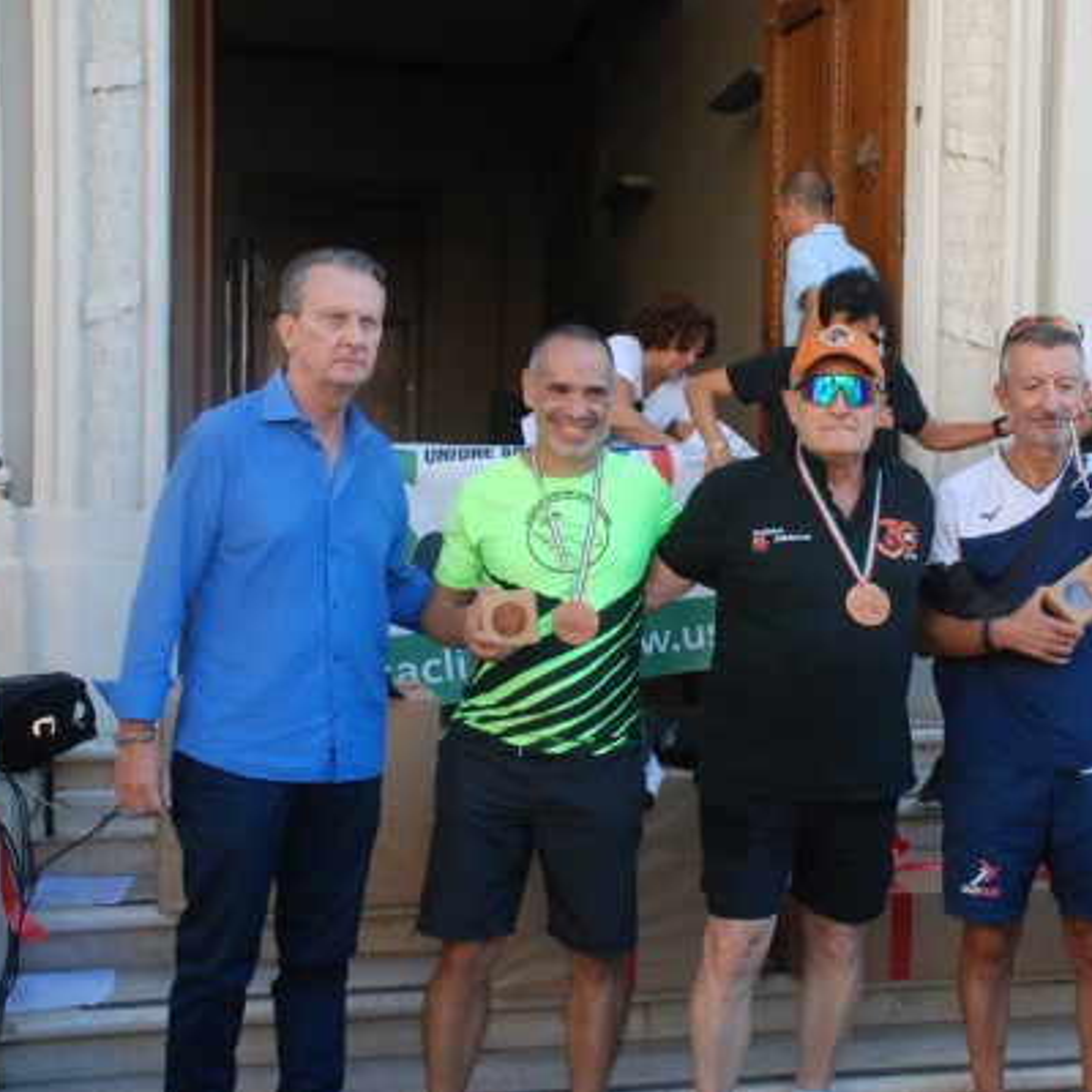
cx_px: 693
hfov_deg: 36.5
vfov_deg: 36.8
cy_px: 547
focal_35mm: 46
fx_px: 1642
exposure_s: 1/640
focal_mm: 24
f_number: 4
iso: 1000
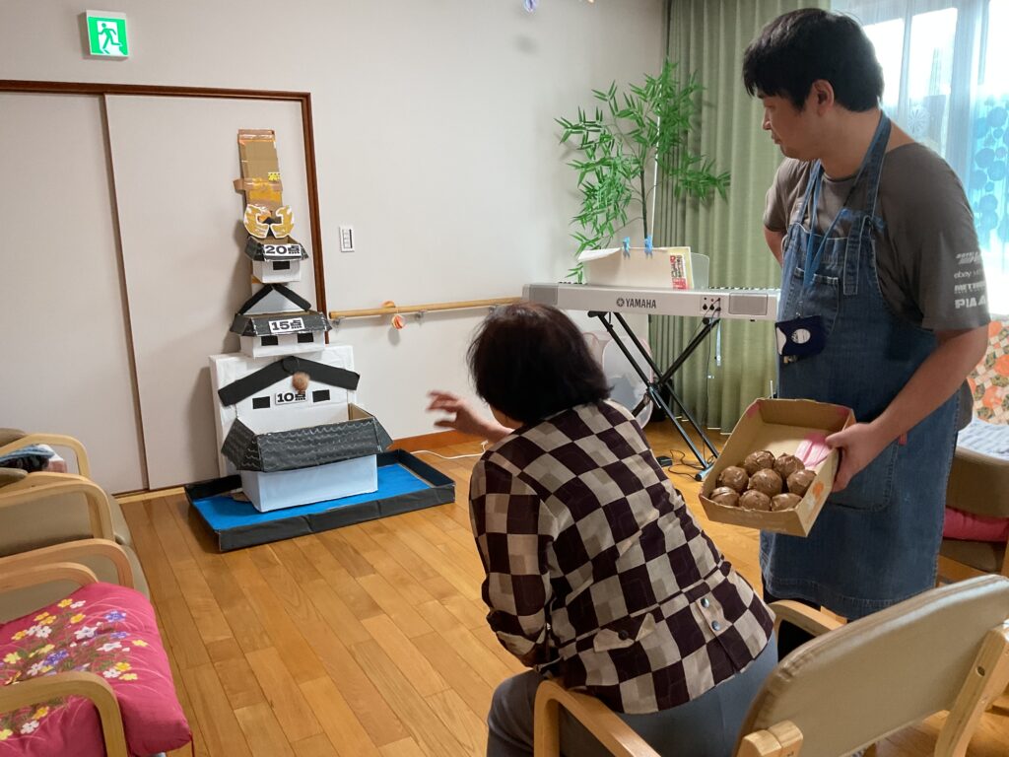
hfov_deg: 61.7
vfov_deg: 48.2
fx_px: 845
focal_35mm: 29
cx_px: 504
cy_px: 378
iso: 125
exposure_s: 1/60
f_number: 1.8
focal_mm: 3
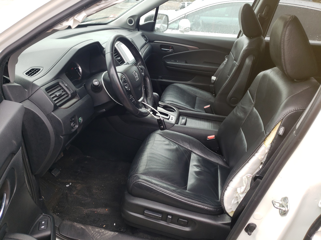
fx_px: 241
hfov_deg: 67.3
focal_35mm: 26
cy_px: 120
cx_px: 160
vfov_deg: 53.1
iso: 50
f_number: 1.5
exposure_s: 1/169
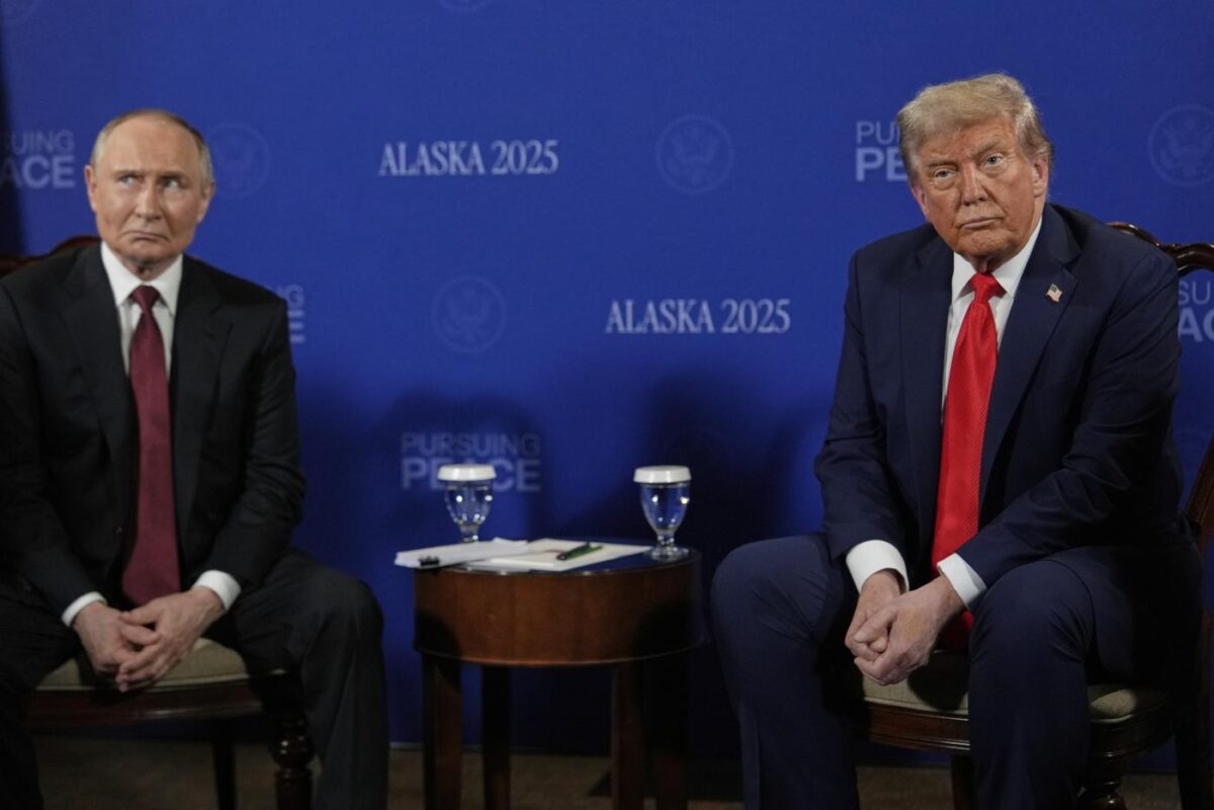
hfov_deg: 28.8
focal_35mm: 70
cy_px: 405
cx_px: 607
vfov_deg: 19.5
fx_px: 2360
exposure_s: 1/400
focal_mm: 70
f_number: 3.2
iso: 2000
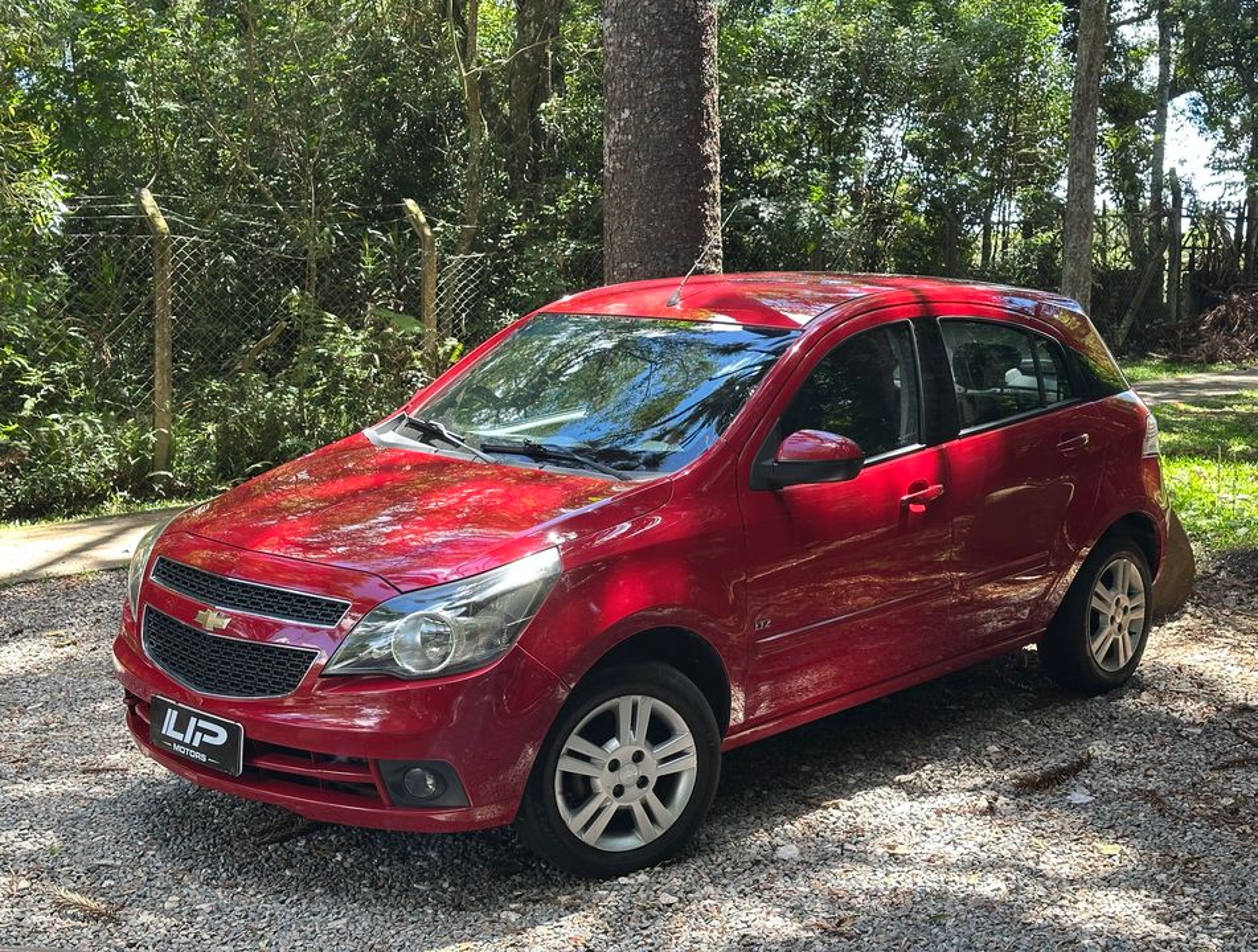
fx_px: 1750
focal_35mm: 48
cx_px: 629
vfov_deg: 30.4
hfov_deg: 39.5
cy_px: 476
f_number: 1.78
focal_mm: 6.86
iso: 50
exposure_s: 1/164
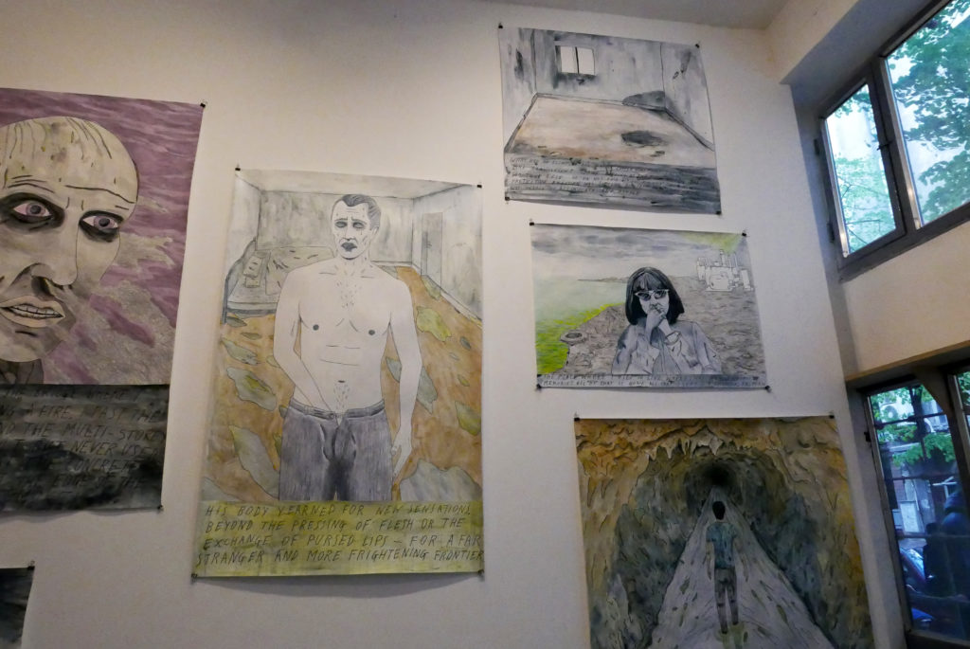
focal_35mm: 24
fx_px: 647
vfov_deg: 53.2
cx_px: 485
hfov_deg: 73.7
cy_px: 324
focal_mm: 10.9
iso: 6400
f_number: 9
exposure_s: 1/50
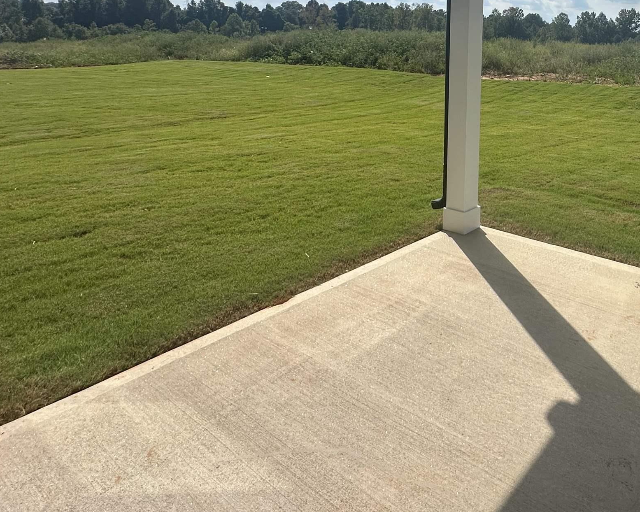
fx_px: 511
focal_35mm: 27
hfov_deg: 57.5
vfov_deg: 49.7
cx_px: 542
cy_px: 95
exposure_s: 1/4292
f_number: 2.2
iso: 50
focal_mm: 2.22
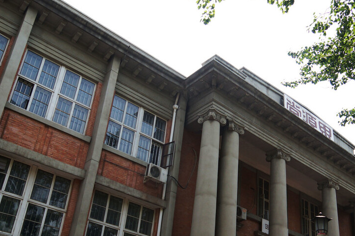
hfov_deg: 48.3
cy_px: 178
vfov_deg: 32.7
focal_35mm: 40
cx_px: 208
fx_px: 394
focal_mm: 16
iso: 200
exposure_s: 1/800
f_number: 5
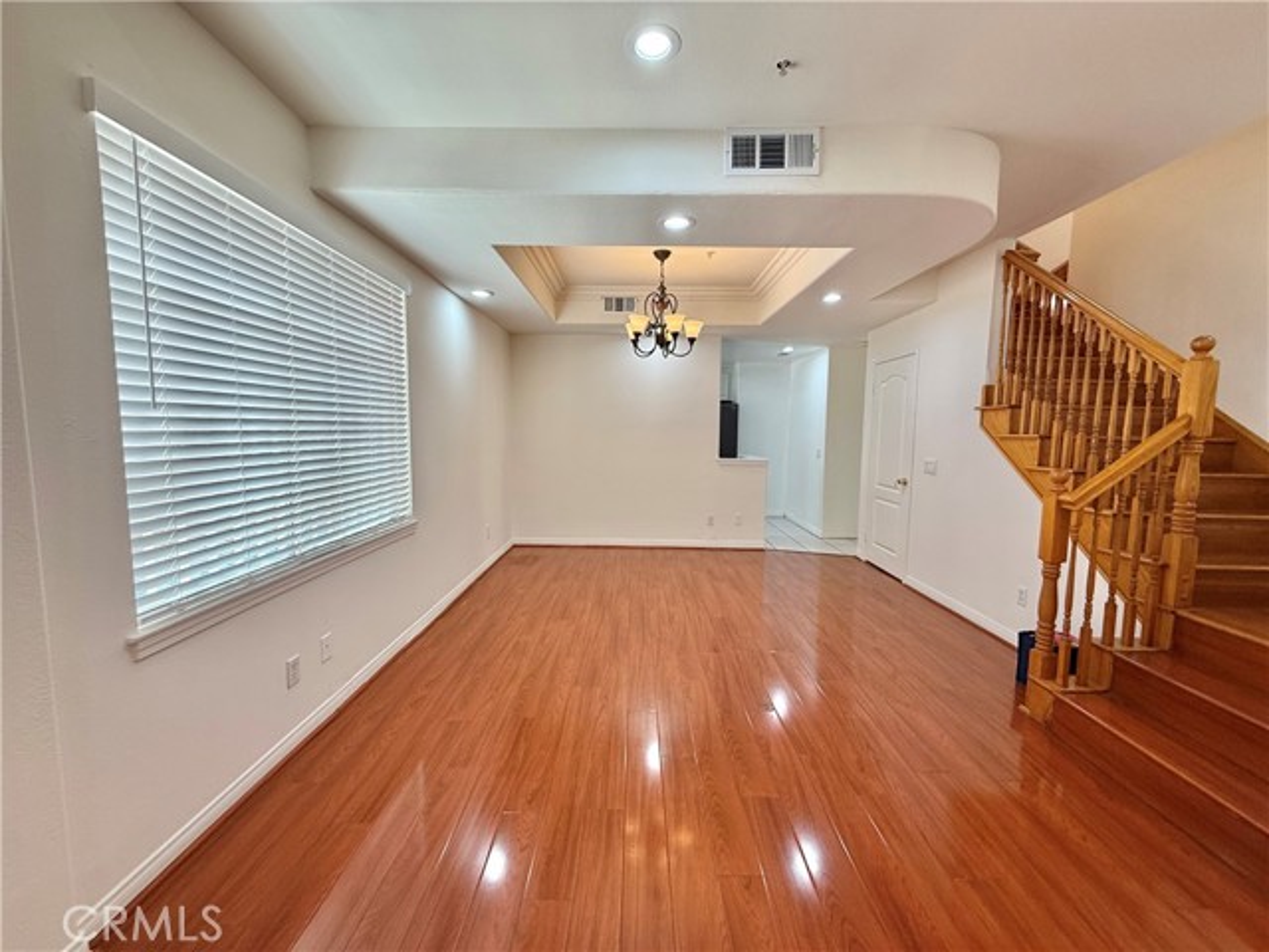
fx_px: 513
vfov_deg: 85.7
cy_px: 476
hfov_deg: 102.1
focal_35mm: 14
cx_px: 634
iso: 100
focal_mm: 2.22
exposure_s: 1/120
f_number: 2.2
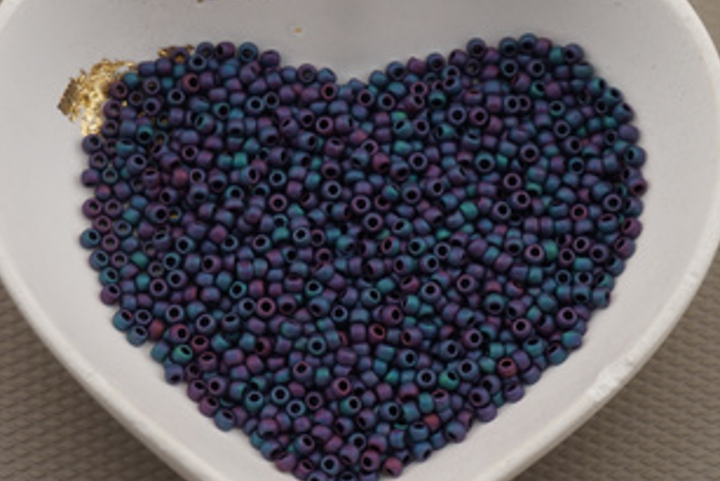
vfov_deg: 12.7
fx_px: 2156
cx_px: 352
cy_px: 246
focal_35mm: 108
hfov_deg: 19.0
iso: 100
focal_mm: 49
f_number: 7.1
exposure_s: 1/100
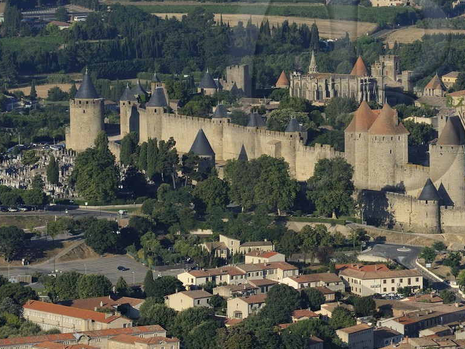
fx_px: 4810
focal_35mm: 358
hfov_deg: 5.5
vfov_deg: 4.2
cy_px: 93
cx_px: 473
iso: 200
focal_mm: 180
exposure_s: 1/800
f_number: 6.3
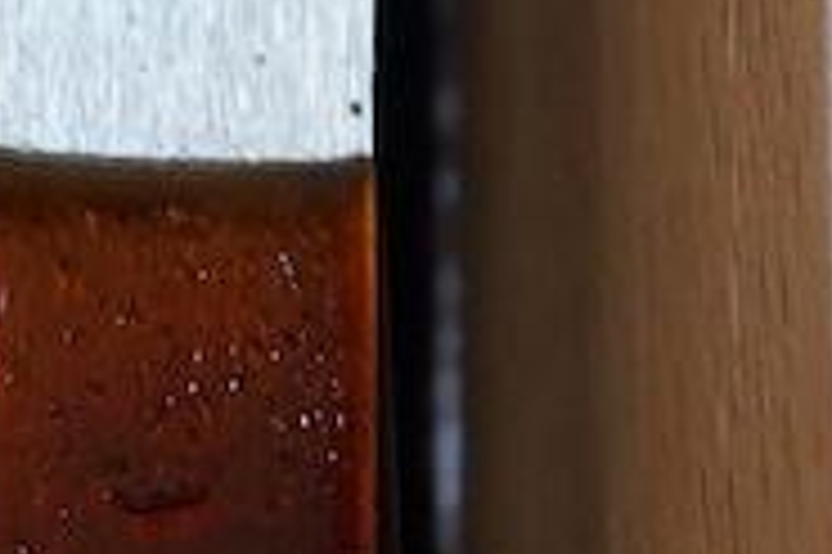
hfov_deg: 7.1
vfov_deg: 5.0
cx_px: -1055
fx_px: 6327
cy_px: -221
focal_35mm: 274
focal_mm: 30
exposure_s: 1/160
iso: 2500
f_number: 8
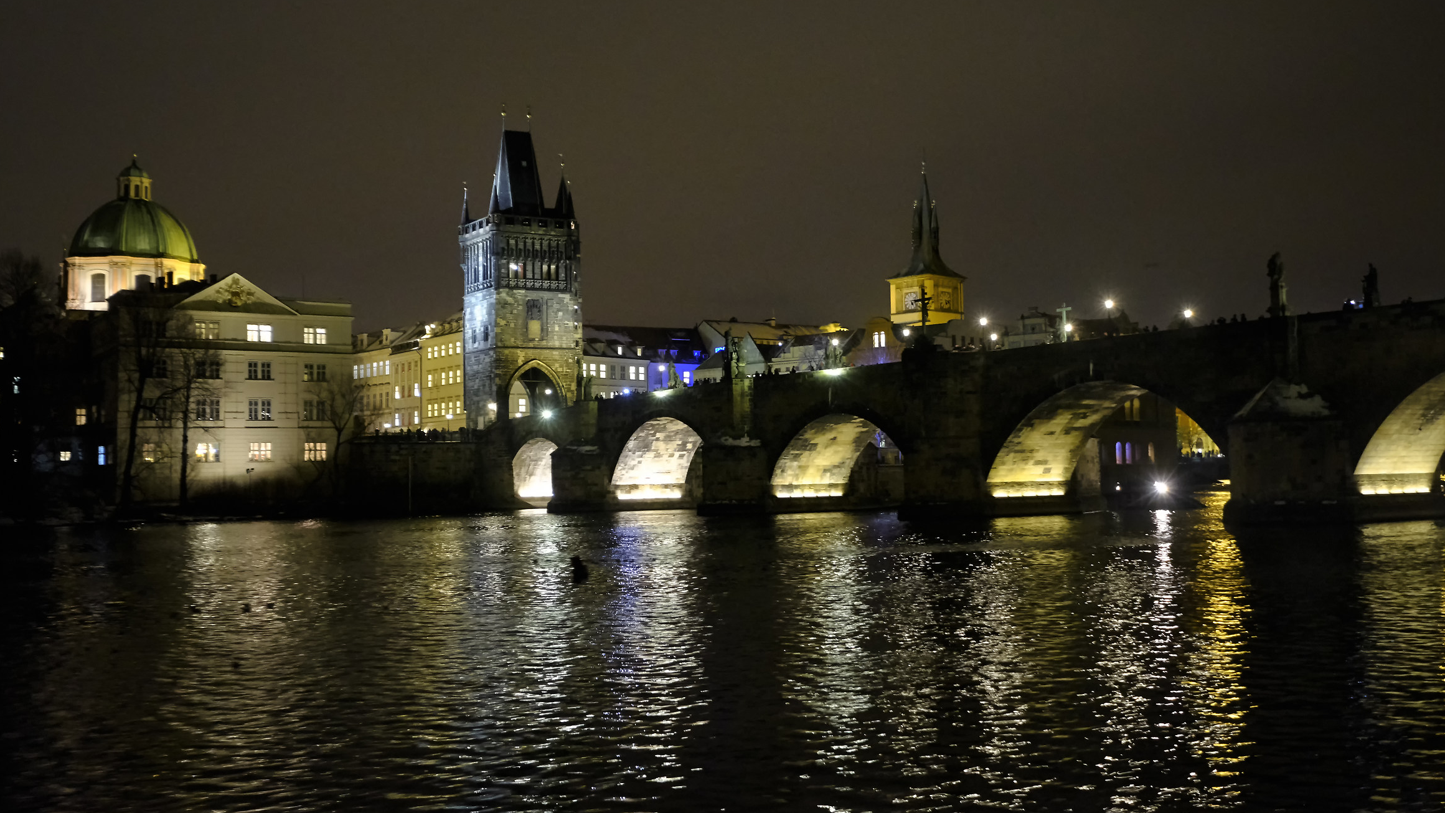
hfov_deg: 51.6
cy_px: 390
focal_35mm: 39
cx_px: 740
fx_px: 1494
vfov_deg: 30.4
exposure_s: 1/15
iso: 6400
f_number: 4.5
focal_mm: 24
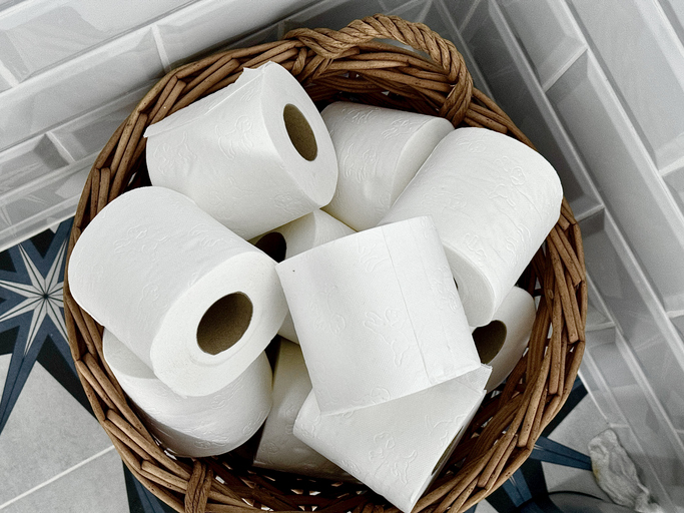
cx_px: 342
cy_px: 256
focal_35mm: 48
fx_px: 948
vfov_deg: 30.3
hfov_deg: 39.7
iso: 320
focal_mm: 6.76
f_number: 1.78
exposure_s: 1/40
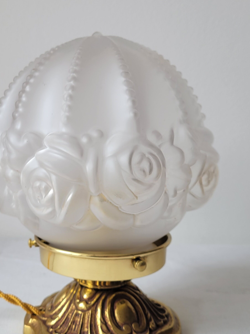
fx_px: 395
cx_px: 85
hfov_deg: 34.8
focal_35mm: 41
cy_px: 159
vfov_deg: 45.8
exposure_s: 1/147
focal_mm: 5.4
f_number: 1.8
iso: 40
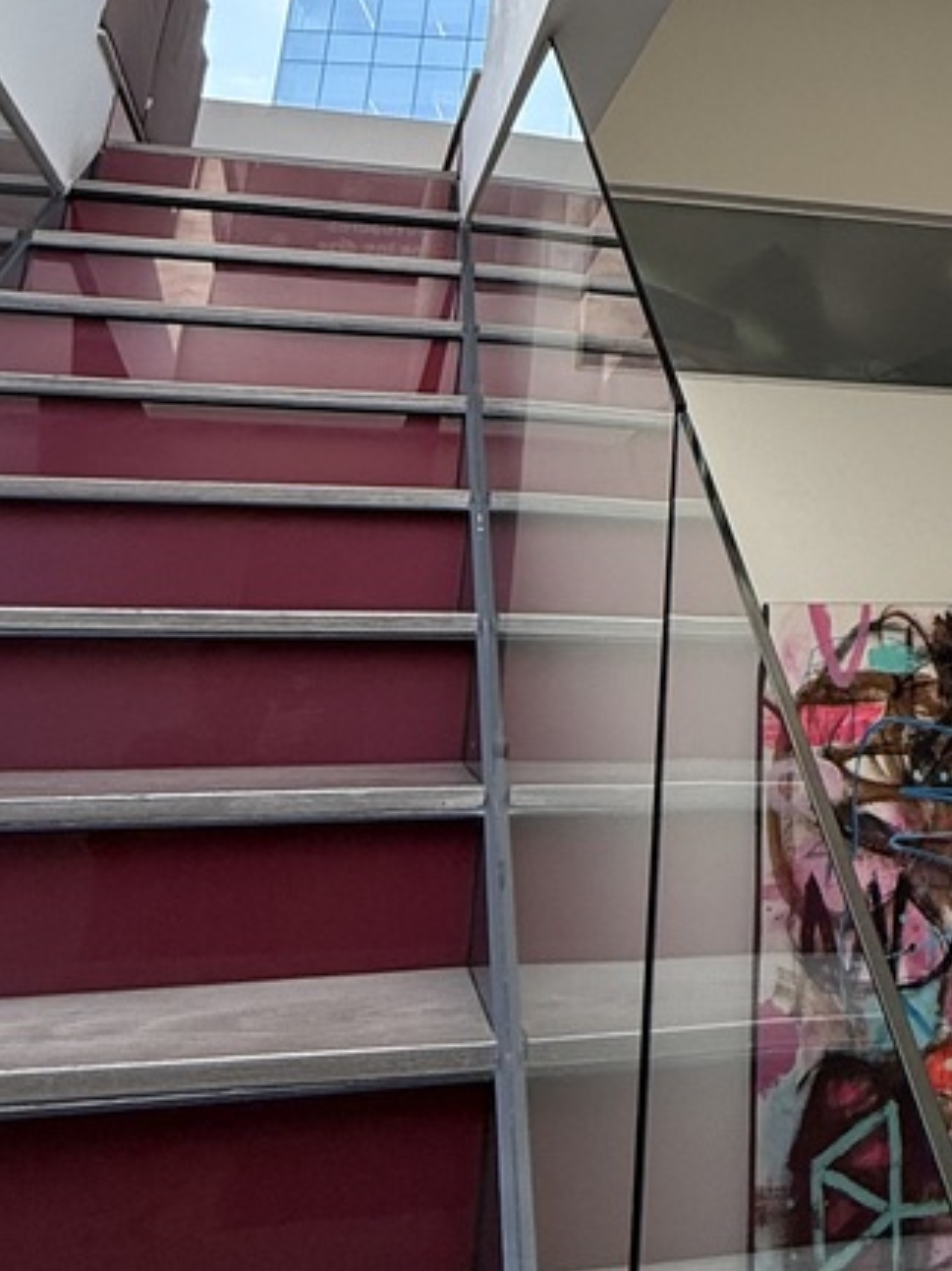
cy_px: -21
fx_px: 1431
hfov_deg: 35.3
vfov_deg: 41.2
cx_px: 802
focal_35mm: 39
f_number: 2.2
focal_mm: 2.22
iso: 50
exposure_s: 1/222
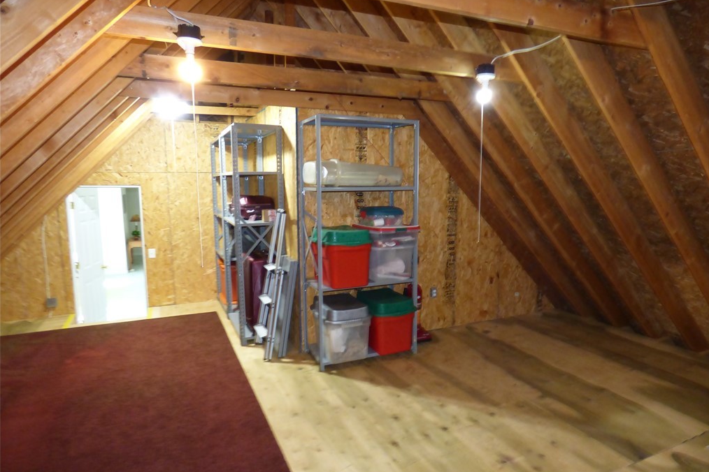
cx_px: 357
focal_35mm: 21
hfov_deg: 81.2
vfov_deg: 59.5
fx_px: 414
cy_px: 248
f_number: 2.8
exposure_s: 1/60
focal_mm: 3.58
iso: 400
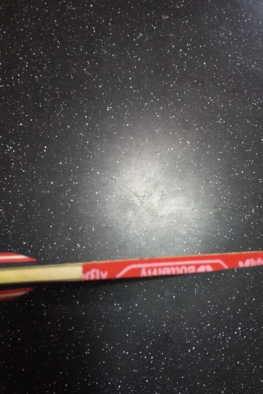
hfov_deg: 42.2
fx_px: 340
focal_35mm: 31
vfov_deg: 60.3
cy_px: 193
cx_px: 146
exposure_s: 1/16.7
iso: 640
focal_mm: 3.8
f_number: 2
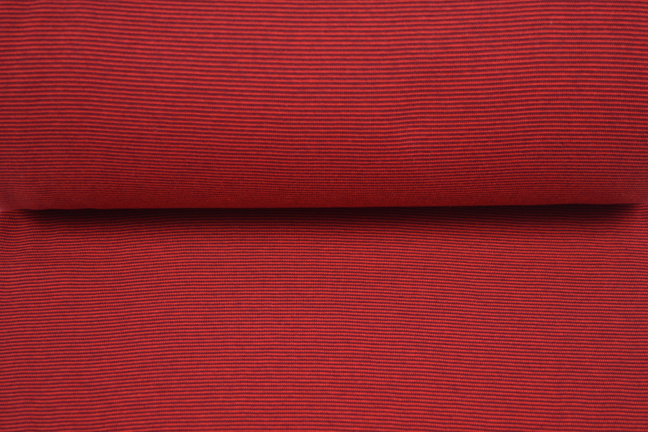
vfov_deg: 22.6
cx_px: 324
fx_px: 1080
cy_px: 216
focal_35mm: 60
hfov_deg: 33.4
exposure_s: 1/25
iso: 100
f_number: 5.6
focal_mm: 40
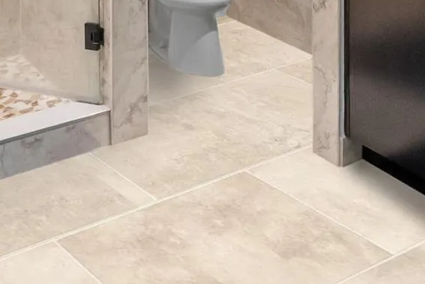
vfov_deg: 18.9
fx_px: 685
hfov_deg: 34.3
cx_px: 258
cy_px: -204
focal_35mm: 58
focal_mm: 16
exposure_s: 1/50
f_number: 9
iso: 6400
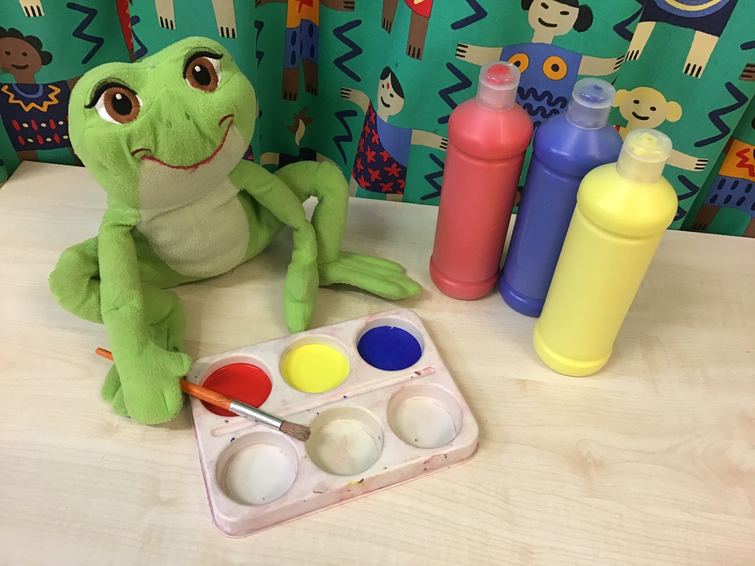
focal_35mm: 31
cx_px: 378
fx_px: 676
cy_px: 283
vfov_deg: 45.4
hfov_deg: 58.4
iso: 125
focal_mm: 3.3
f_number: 2.4
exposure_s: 1/33
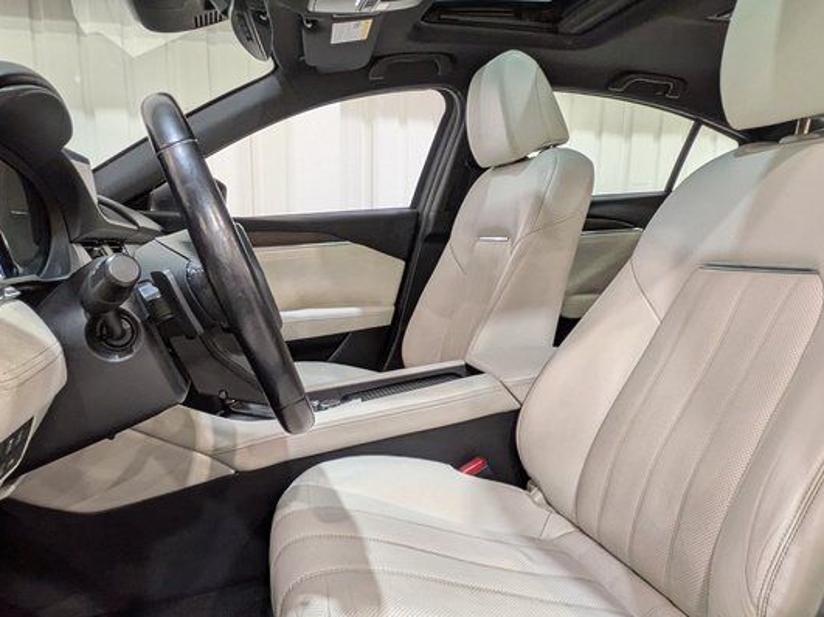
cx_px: 380
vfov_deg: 51.0
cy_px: 372
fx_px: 643
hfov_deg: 65.2
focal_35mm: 27
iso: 76
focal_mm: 1.83
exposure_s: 1/33.3
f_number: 2.2
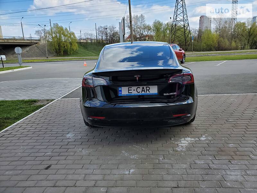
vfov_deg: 53.1
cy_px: 96
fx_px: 193
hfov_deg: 67.3
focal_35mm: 26
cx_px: 128
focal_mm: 4.3
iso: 50
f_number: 2.4
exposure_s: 1/712
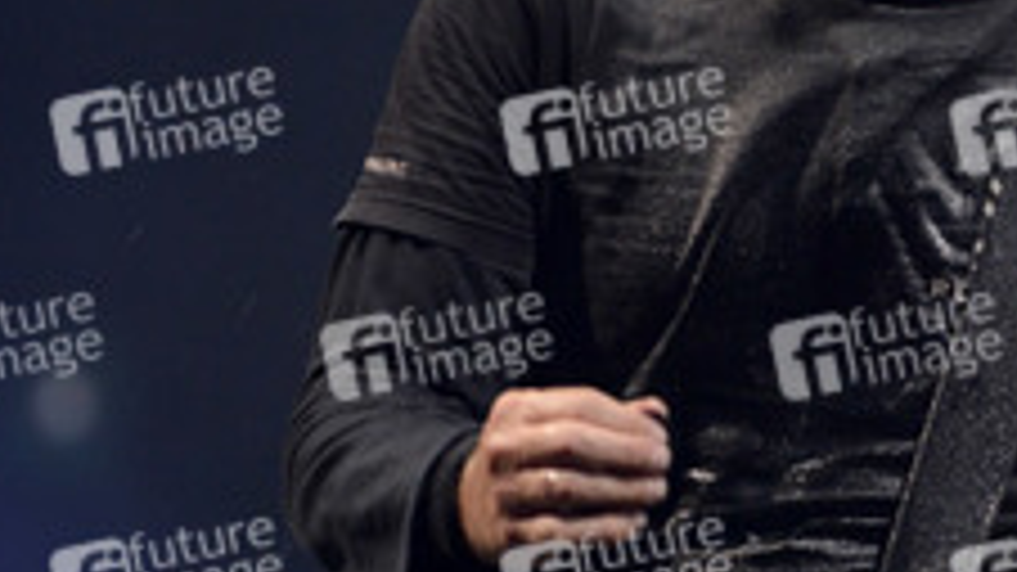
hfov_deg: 5.2
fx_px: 11242
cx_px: 945
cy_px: 9
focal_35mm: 417
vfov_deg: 2.9
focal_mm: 200
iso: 2000
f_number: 3.2
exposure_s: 1/320
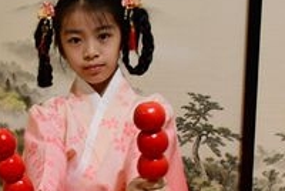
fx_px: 803
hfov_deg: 19.8
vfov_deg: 13.4
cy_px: 194
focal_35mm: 101
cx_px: 31
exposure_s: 1/40
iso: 1400
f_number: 5.6
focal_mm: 27
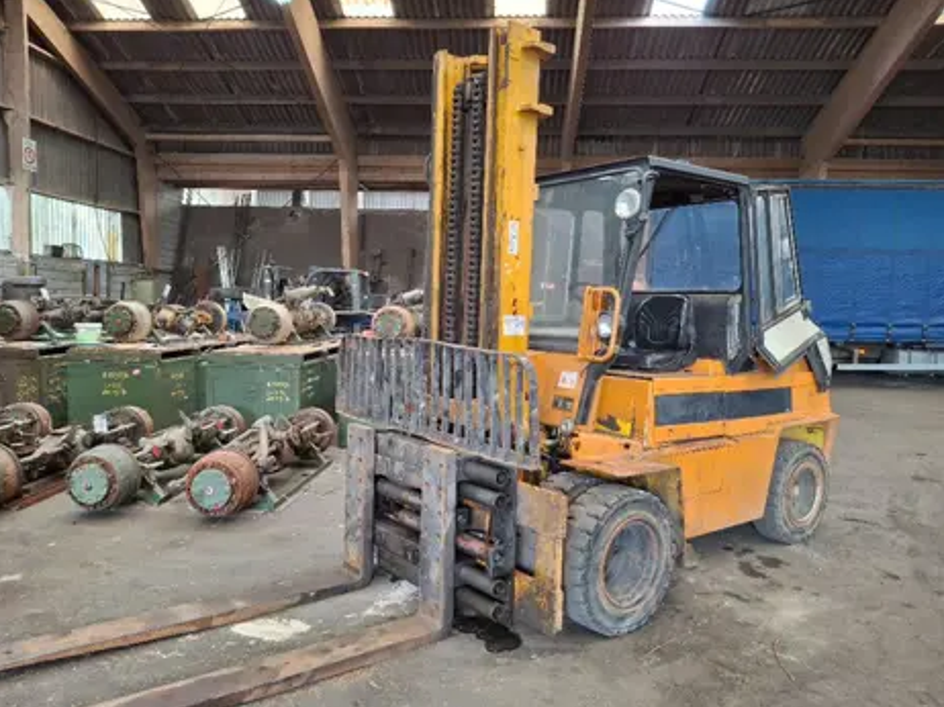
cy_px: 356
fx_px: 709
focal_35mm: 26
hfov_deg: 67.3
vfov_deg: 53.0
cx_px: 464
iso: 160
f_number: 1.8
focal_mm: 4.69
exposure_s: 1/50
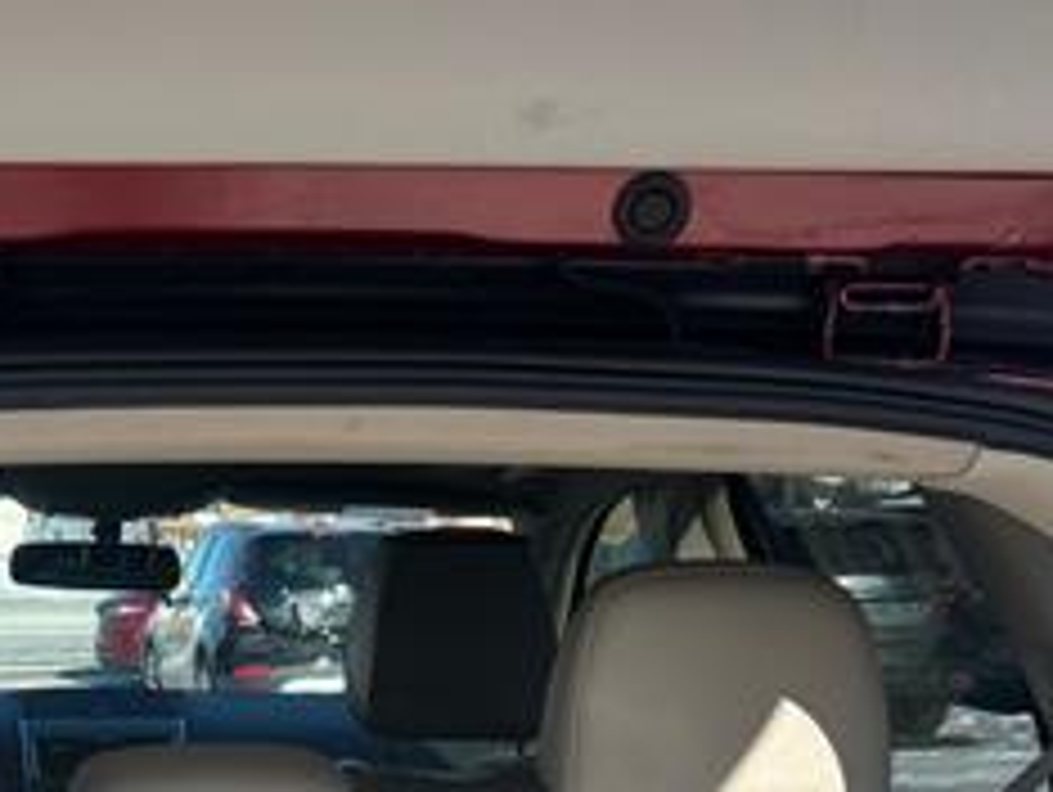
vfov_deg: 19.3
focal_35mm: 71
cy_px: 1008
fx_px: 2162
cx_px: 162
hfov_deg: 26.7
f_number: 1.5
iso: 50
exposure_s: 1/4444
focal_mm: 5.7
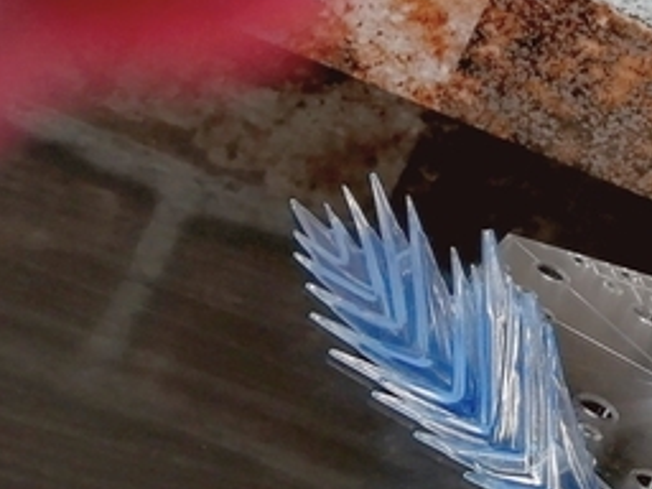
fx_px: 1827
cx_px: 769
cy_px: -41
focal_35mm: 97
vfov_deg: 14.9
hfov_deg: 19.2
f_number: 1.8
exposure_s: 1/141
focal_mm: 3.62
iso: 50
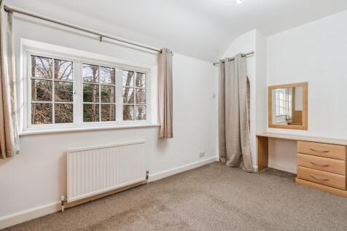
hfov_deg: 96.8
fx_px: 154
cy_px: 116
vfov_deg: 73.7
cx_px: 174
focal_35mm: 16
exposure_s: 1/25
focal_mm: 16
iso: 320
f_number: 8
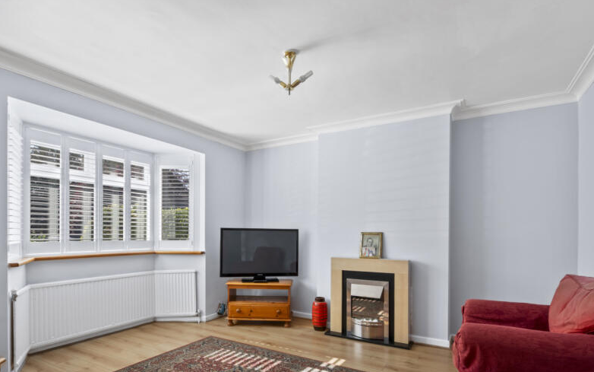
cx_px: 285
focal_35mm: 20
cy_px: 232
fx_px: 324
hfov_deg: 85.0
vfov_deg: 58.9
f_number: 16
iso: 200
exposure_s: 1/2
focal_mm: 15
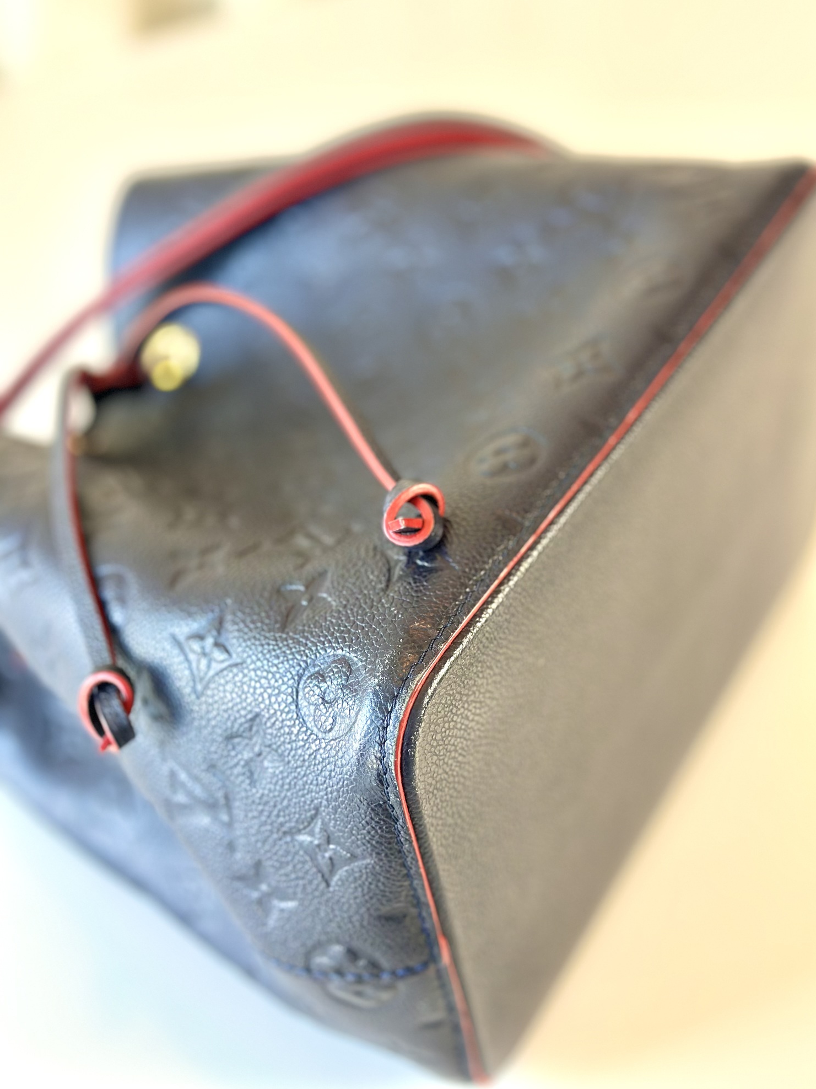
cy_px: 537
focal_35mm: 49
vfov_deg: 38.9
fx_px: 1540
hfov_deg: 29.7
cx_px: 416
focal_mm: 6.86
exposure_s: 1/50
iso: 160
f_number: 1.78
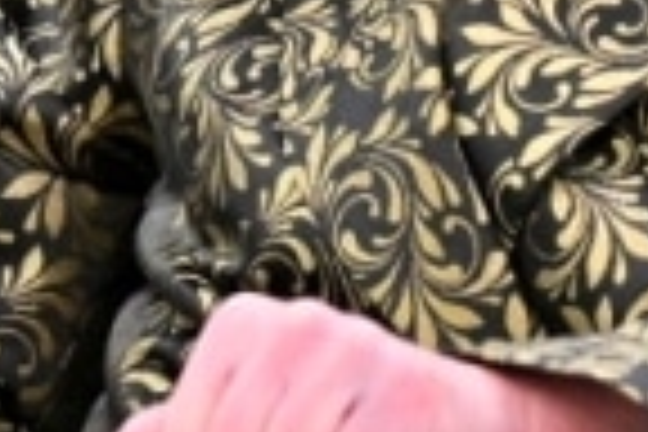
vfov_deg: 1.3
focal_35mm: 1063
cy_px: -886
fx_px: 19133
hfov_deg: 1.9
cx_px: -72
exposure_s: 1/250
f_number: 4
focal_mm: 100
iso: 640
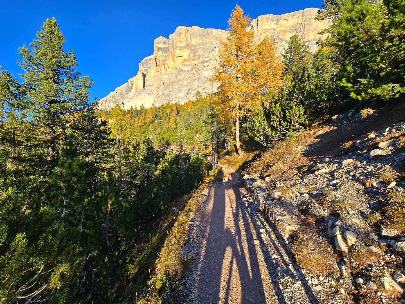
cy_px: 152
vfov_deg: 89.9
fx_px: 152
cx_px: 202
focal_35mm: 13
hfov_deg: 106.2
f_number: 2.2
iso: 50
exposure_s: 1/1061
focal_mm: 2.2
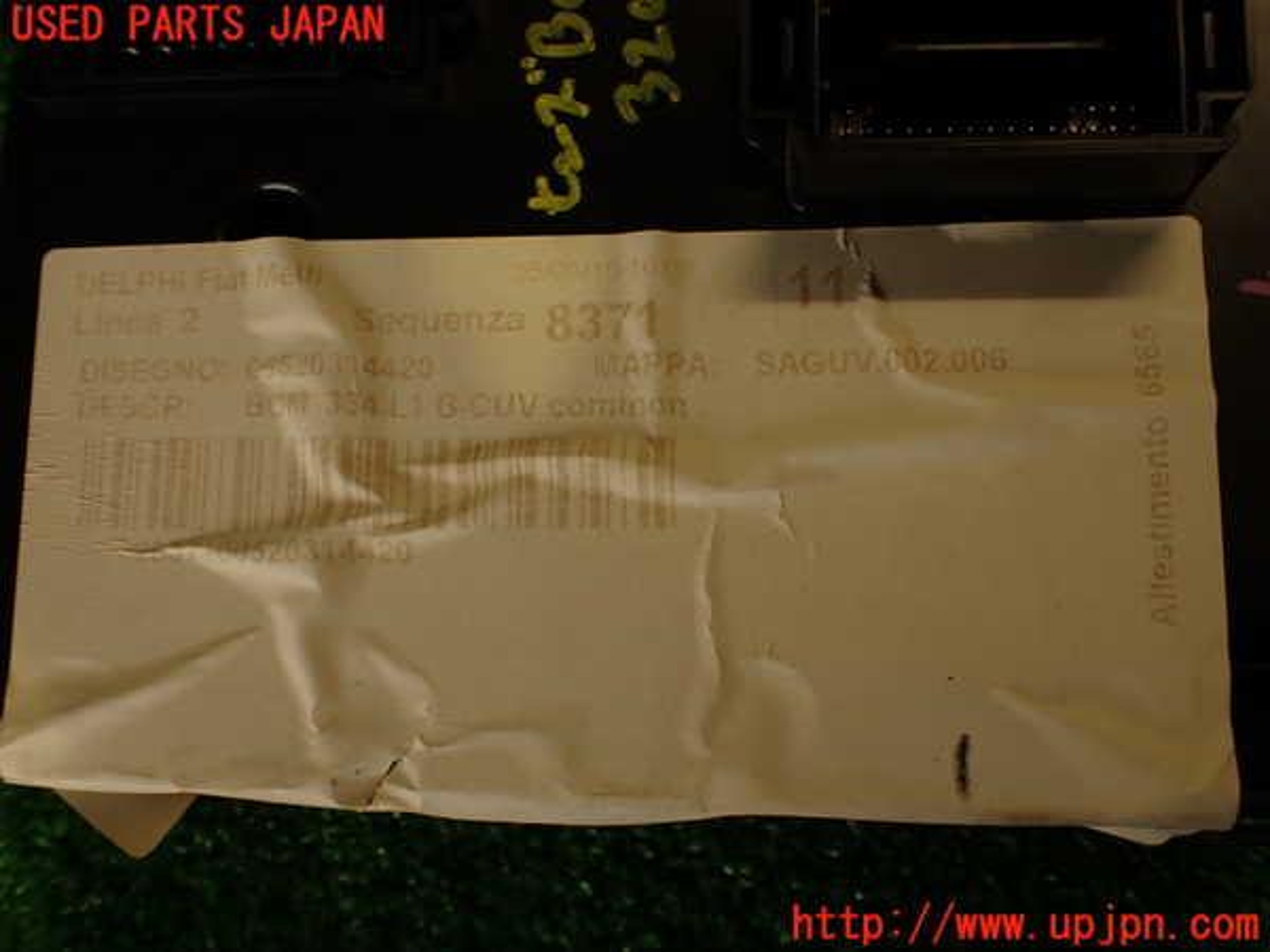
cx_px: 635
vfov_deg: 44.2
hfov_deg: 56.8
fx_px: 1174
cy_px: 476
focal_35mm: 32
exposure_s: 1/60
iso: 100
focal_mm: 5.79
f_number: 2.4
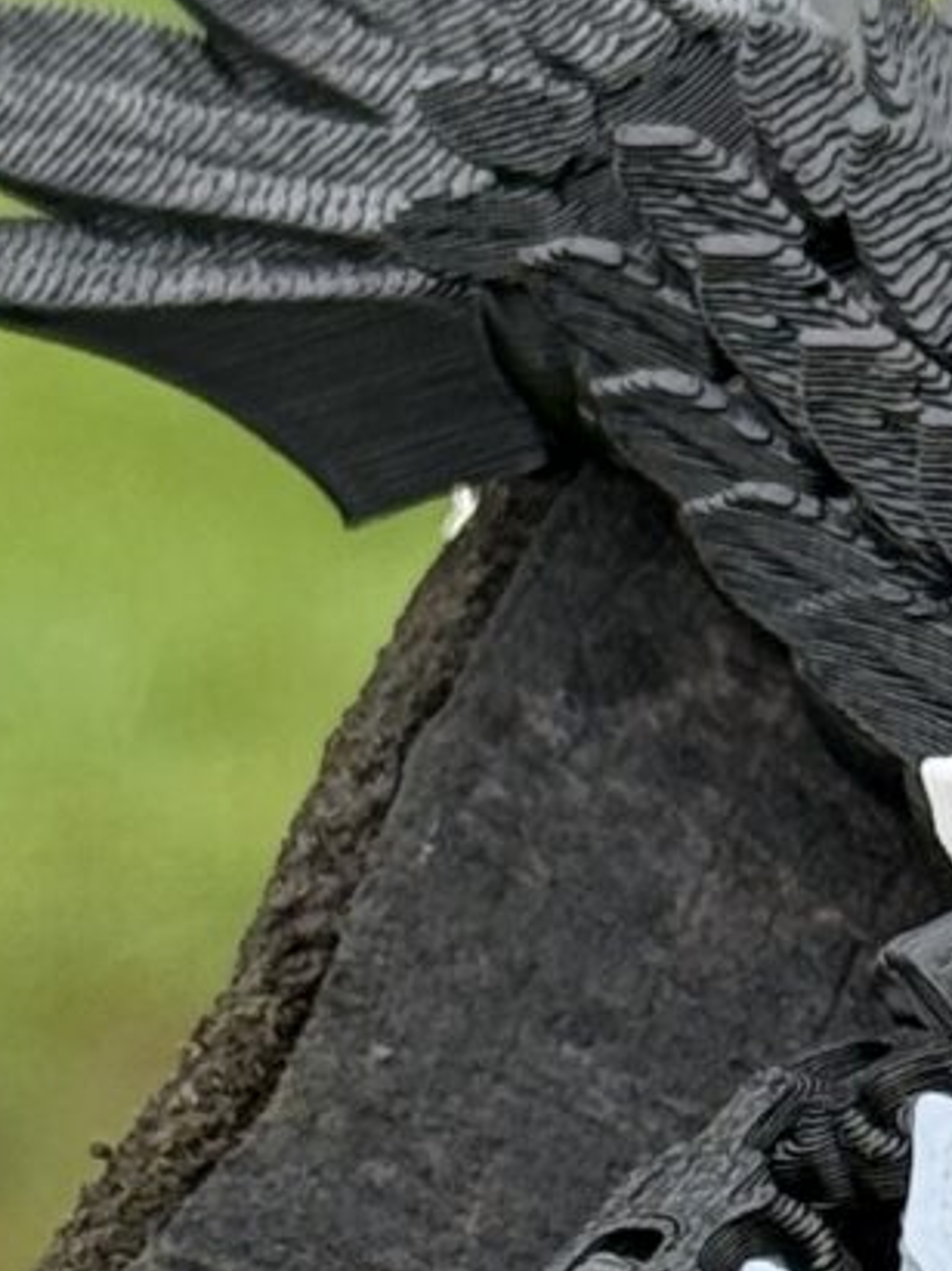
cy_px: 1534
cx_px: 1345
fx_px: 10970
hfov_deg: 4.9
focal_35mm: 299
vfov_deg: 6.6
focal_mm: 6.76
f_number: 1.78
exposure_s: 1/519
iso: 64
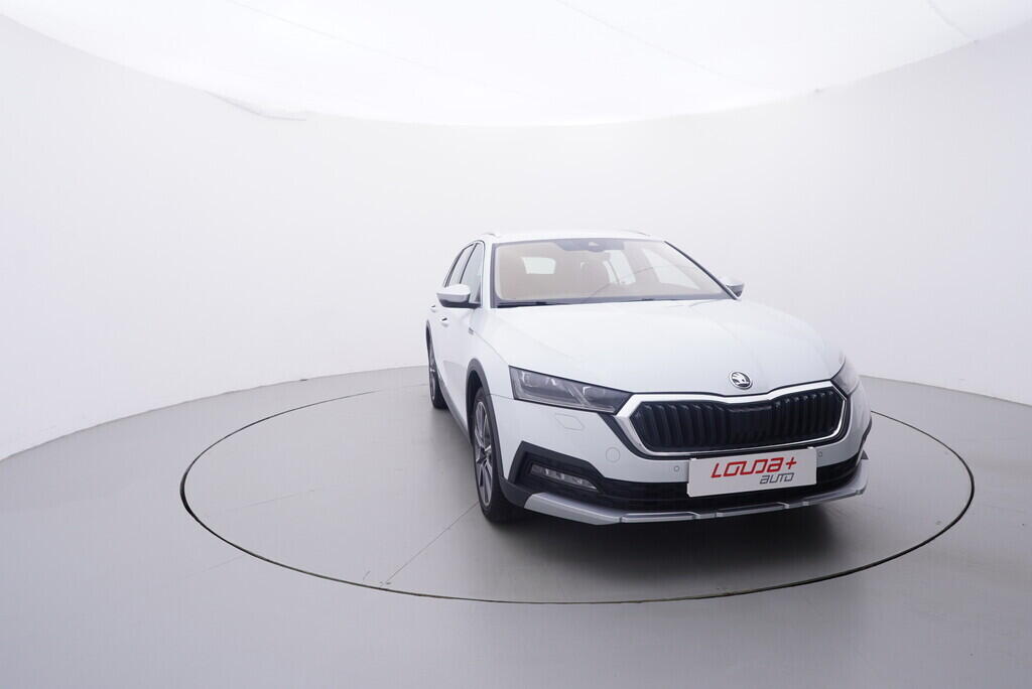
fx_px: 645
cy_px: 344
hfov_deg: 77.3
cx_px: 516
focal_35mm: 22
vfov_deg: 56.2
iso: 200
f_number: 5
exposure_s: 1/80
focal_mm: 15
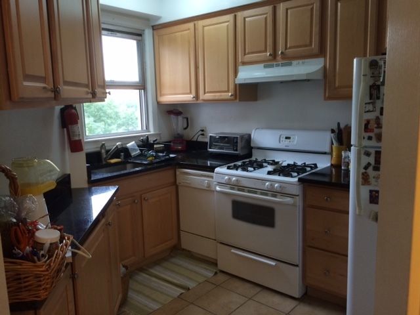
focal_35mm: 29
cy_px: 158
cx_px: 210
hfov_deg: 61.7
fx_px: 352
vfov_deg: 48.2
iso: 100
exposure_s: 1/30
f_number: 2.2
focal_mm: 4.15
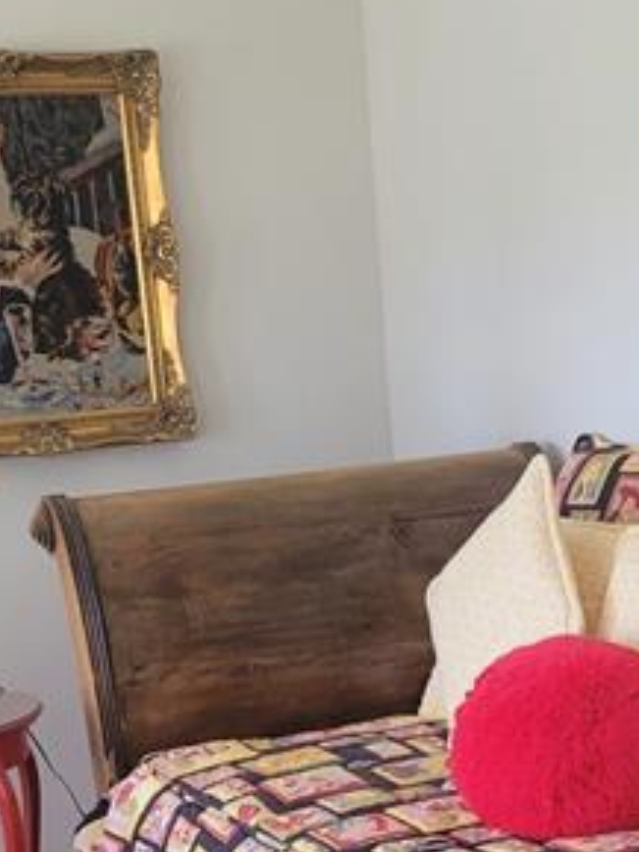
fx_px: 1697
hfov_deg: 21.3
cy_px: 949
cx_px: 395
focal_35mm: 69
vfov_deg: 25.9
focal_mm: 5.4
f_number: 1.8
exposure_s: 1/40
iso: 200
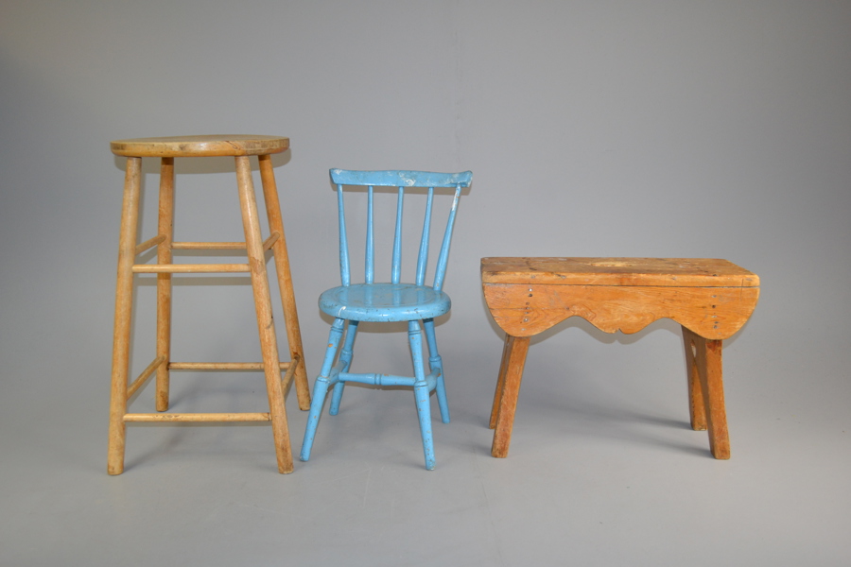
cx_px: 426
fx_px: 780
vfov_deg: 40.0
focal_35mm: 33
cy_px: 284
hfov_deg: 57.2
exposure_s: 1/60
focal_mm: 22
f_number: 3.8
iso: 640
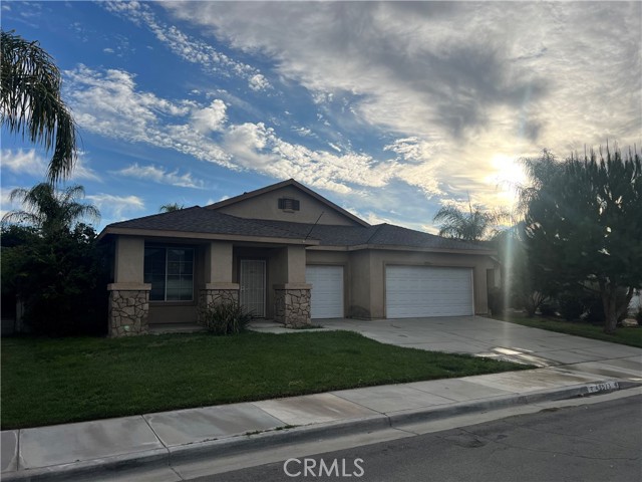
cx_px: 321
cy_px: 241
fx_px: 482
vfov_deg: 53.1
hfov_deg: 67.3
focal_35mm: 26
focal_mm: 5.7
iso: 50
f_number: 1.5
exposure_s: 1/6211
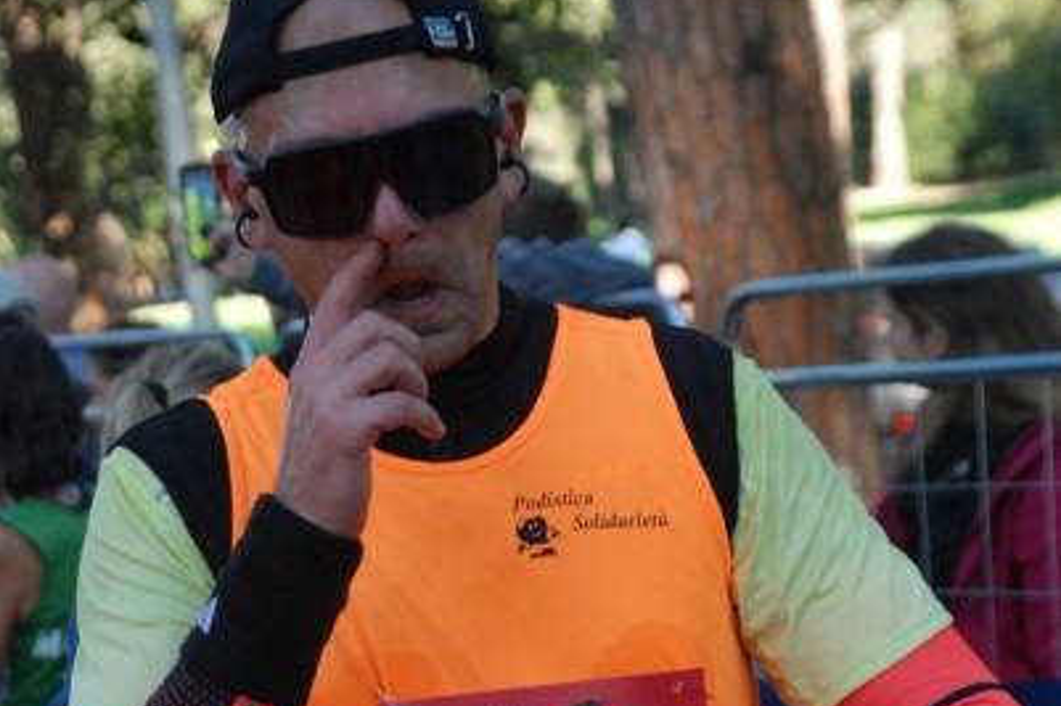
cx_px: 530
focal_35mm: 169
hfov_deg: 12.2
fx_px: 4971
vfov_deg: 8.1
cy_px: 481
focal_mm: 75
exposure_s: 1/400
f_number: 5.6
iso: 1000
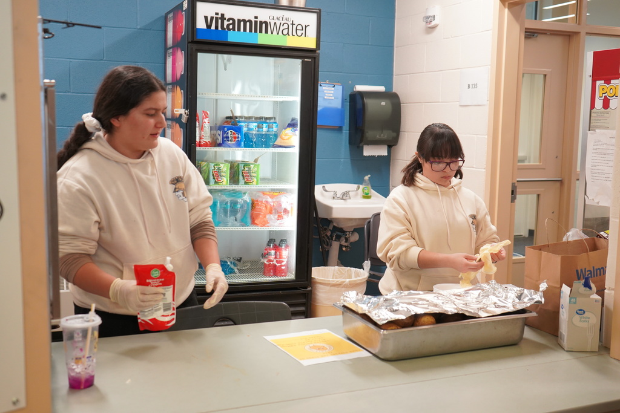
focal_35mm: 39
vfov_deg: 34.2
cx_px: 310
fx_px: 672
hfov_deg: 49.5
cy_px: 206
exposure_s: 1/160
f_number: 4
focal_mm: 39
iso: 2500
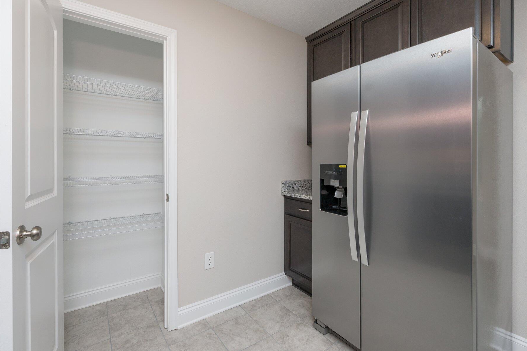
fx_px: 234
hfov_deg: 96.8
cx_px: 262
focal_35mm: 16
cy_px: 163
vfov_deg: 73.6
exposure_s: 1/30
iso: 320
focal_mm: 14
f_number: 9
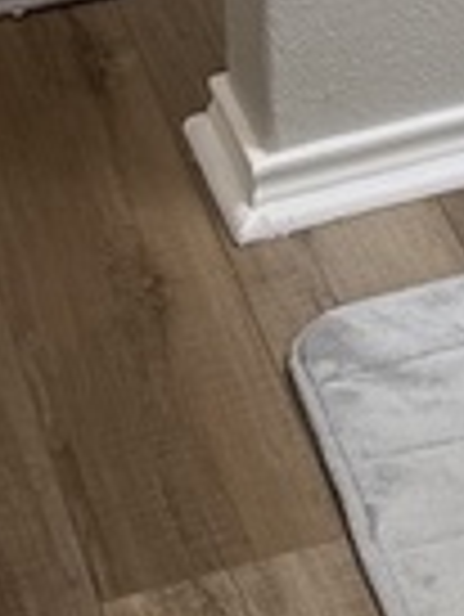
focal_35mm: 189
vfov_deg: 8.9
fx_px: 3373
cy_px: -1106
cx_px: 734
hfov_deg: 7.7
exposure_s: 1/120
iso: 64
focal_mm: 6.76
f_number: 1.78
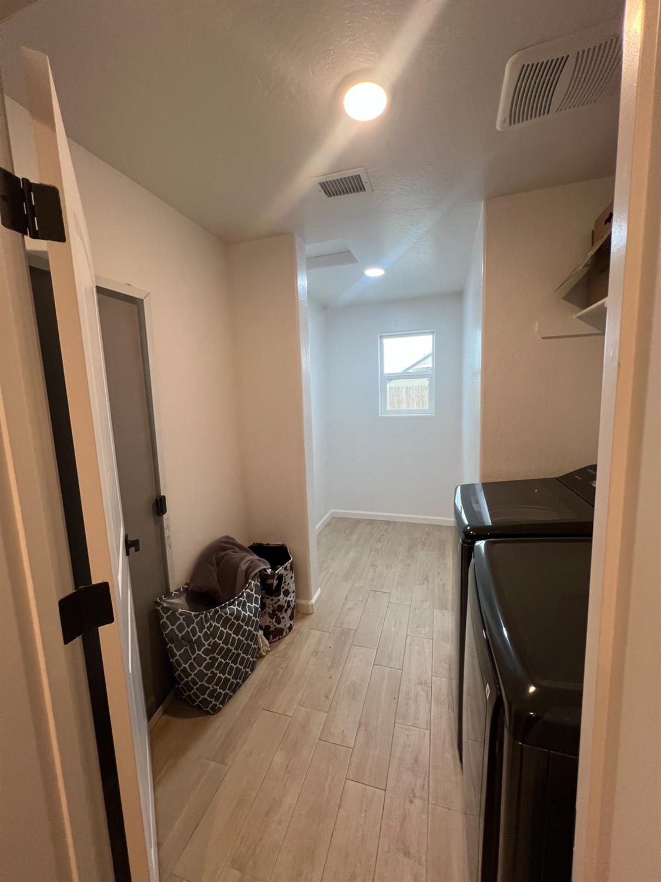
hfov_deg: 89.9
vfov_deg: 106.2
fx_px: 331
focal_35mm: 13
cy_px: 441
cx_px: 330
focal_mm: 1.57
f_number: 1.8
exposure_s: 1/120
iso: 125
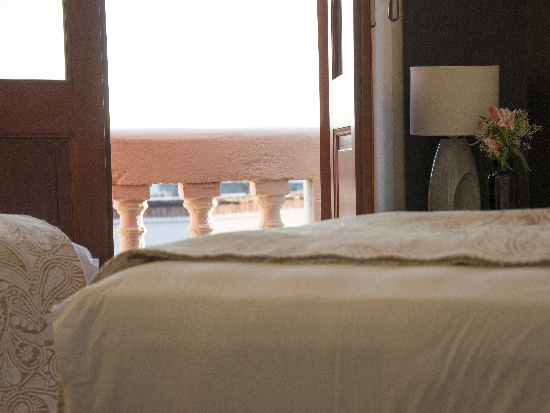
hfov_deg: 20.2
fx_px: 1541
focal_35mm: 97
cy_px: 233
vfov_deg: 15.2
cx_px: 333
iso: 250
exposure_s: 1/100
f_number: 5
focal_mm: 52
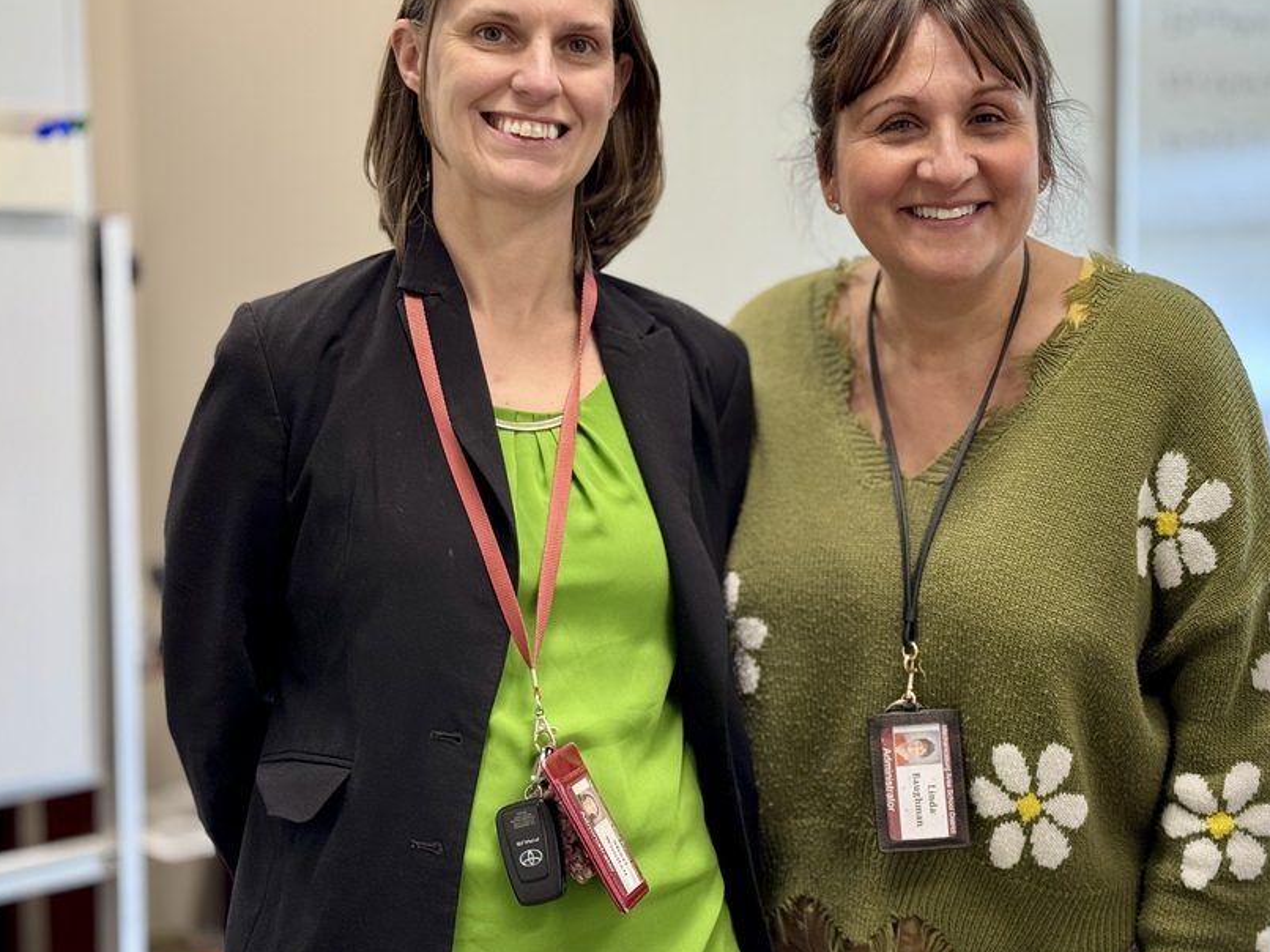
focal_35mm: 61
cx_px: 695
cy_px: 440
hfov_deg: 31.7
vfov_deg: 24.0
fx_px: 2237
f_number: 1.78
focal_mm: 6.76
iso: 100
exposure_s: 1/60
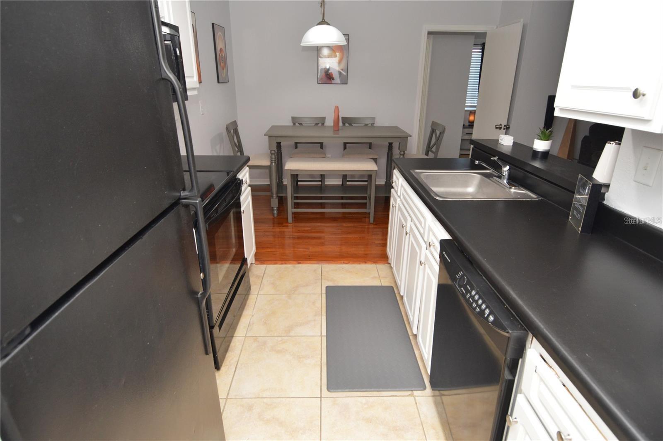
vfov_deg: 67.3
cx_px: 332
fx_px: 331
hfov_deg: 90.1
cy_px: 220
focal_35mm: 18
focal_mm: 12
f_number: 4
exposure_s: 1/60
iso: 560
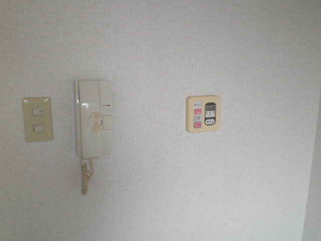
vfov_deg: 53.1
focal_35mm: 26
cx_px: 160
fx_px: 241
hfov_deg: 67.3
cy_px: 120
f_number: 2.8
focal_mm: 4.7
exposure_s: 1/30
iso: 64
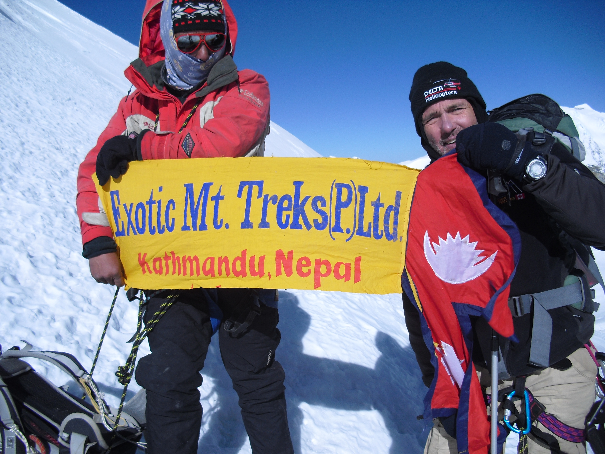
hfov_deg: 51.4
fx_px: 629
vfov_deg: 39.7
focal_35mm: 36
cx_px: 302
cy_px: 227
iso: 64
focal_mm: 6.3
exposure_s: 1/400
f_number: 7.8
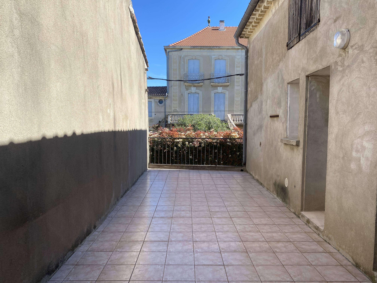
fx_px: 283
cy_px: 142
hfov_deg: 67.3
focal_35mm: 26
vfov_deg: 53.1
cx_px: 188
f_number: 1.8
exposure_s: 1/1447
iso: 32
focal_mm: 4.25
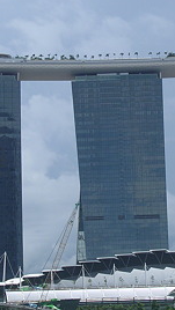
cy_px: 152
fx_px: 1088
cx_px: 92
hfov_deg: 9.2
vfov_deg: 16.3
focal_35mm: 132
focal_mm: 10.9
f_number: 3.7
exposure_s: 1/1193
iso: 100
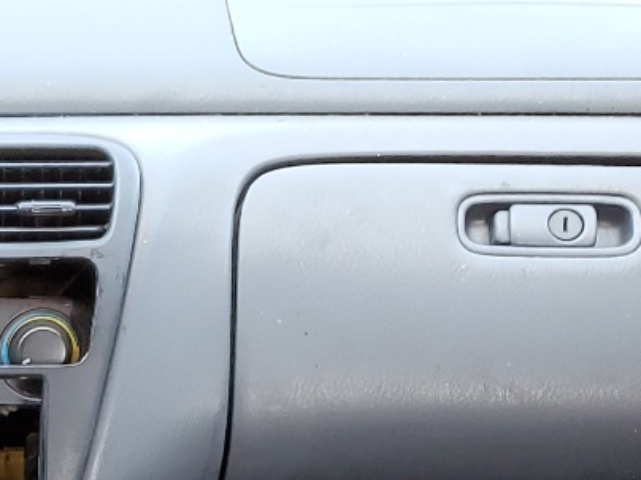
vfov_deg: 13.5
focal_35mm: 103
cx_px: -236
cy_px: 743
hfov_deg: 17.6
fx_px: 1907
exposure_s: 1/60.2
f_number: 1.5
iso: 72
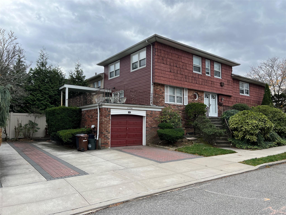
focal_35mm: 26
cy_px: 108
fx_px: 215
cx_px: 143
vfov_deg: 53.1
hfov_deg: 67.3
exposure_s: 1/974
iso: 50
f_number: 1.5
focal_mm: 5.7
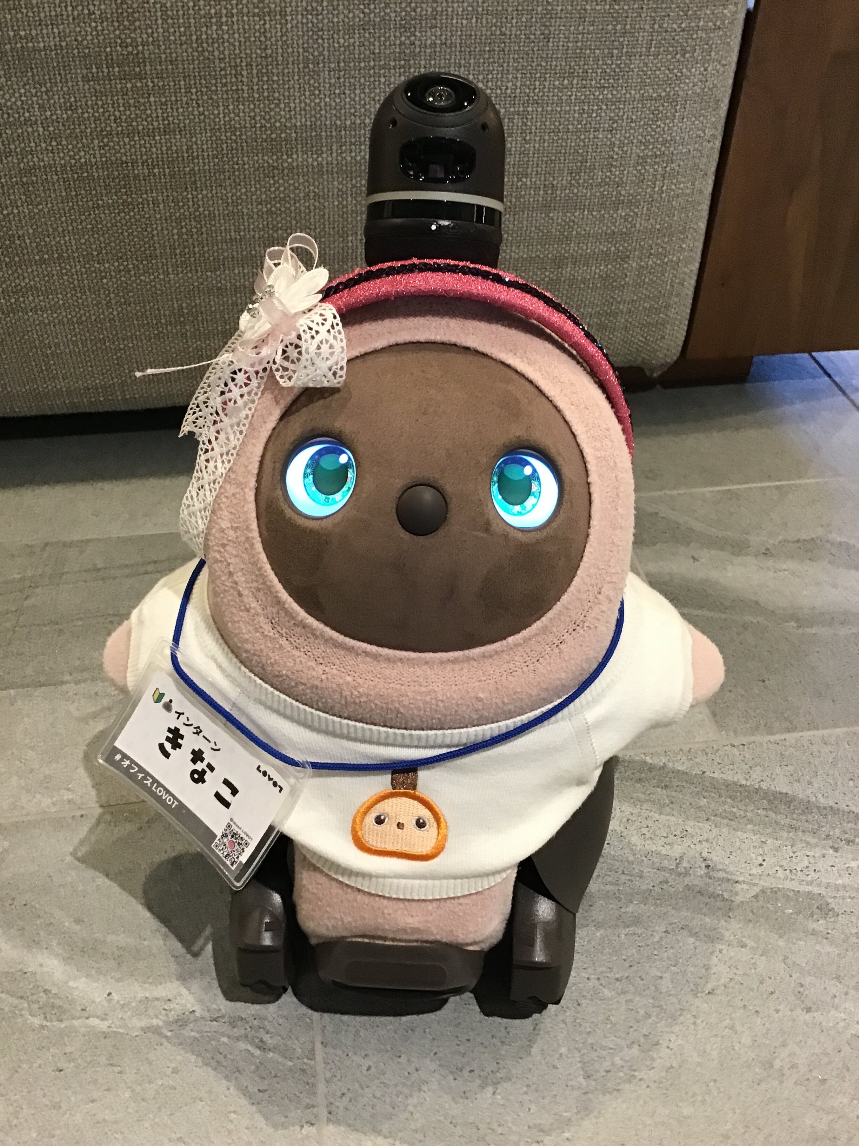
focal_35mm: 31
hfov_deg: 45.4
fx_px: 1026
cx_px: 430
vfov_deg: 58.4
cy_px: 573
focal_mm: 3.3
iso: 125
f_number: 2.4
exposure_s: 1/30
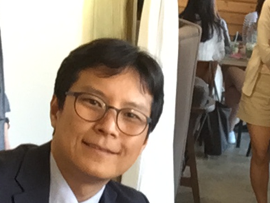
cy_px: 263
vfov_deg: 14.1
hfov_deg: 19.2
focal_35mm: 101
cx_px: 221
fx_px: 788
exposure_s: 1/30
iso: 100
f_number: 2.2
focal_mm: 2.65
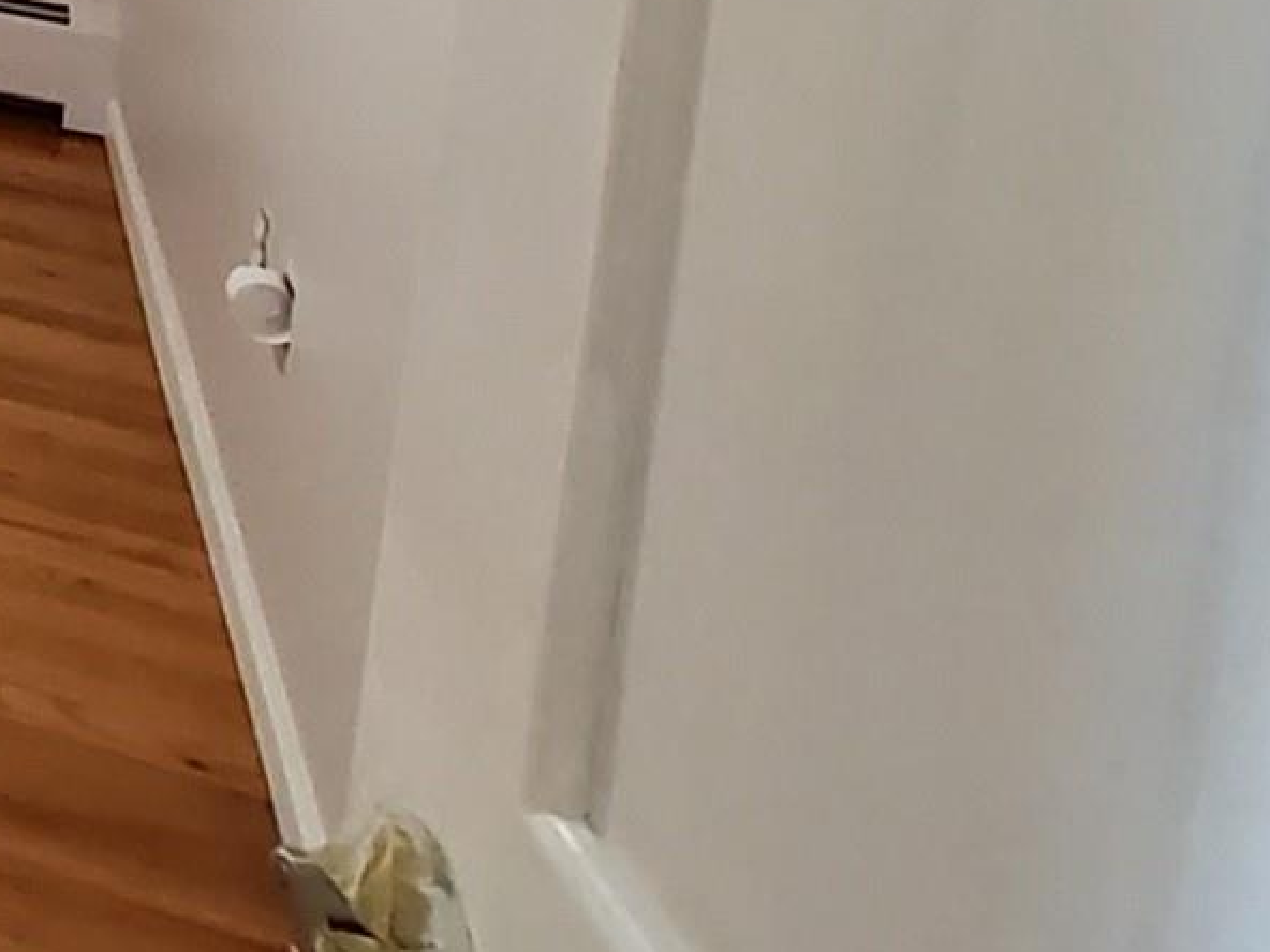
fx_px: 1651
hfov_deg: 23.9
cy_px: -581
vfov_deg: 23.5
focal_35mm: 45
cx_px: -918
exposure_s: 1/30
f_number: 2.2
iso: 250
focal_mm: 1.13
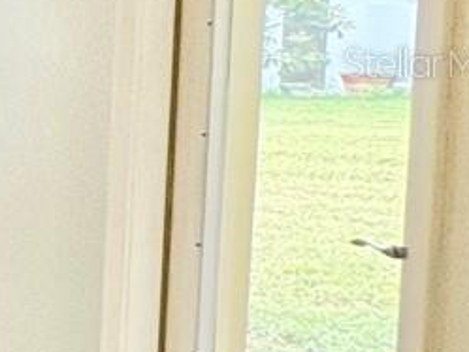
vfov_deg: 16.3
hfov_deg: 11.1
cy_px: 62
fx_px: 1220
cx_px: -985
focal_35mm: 90
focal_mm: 2.22
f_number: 2.2
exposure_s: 1/120
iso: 160
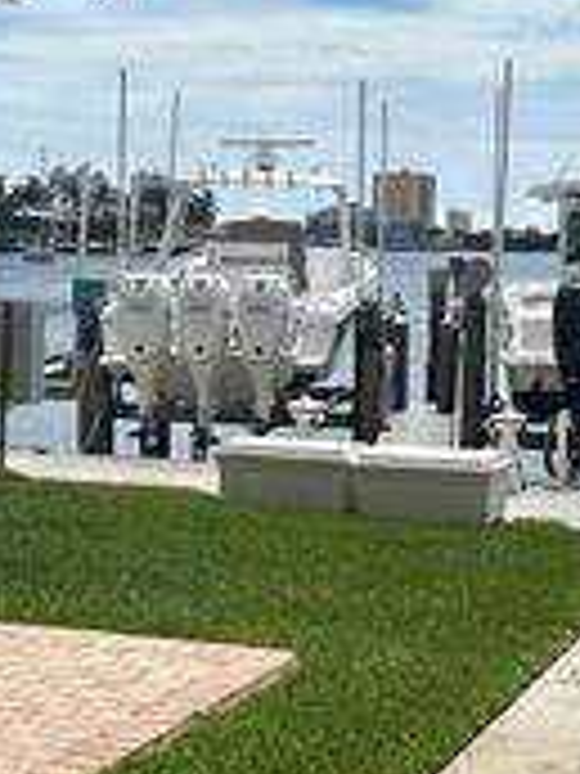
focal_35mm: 65
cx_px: 549
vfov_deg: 29.7
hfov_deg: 21.9
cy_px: 279
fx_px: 1452
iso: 50
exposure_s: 1/4000
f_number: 2.2
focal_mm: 2.22
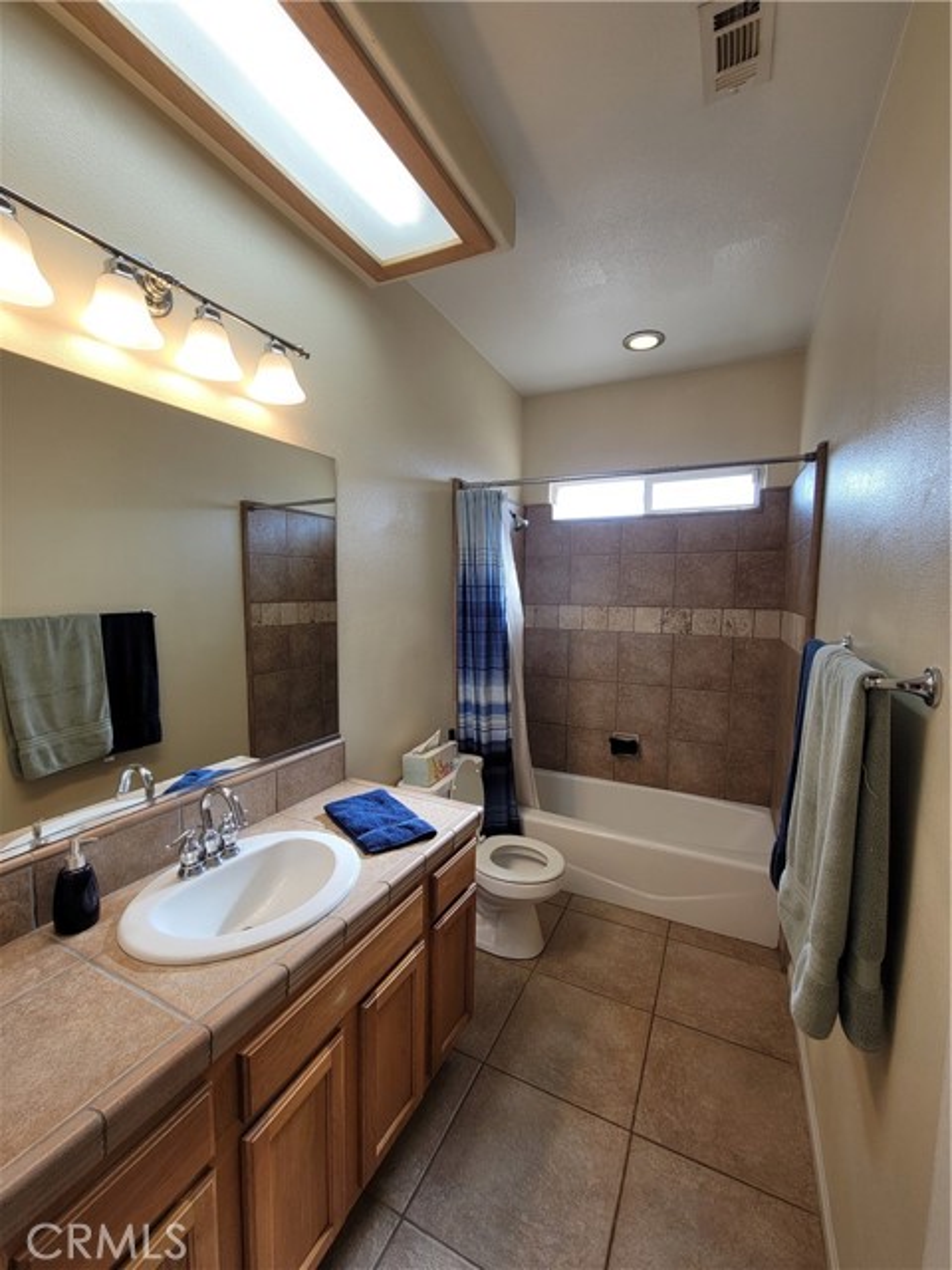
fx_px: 477
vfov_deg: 106.2
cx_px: 476
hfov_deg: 89.9
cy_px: 635
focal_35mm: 13
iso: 50
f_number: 2.2
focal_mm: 2.2
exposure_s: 1/120
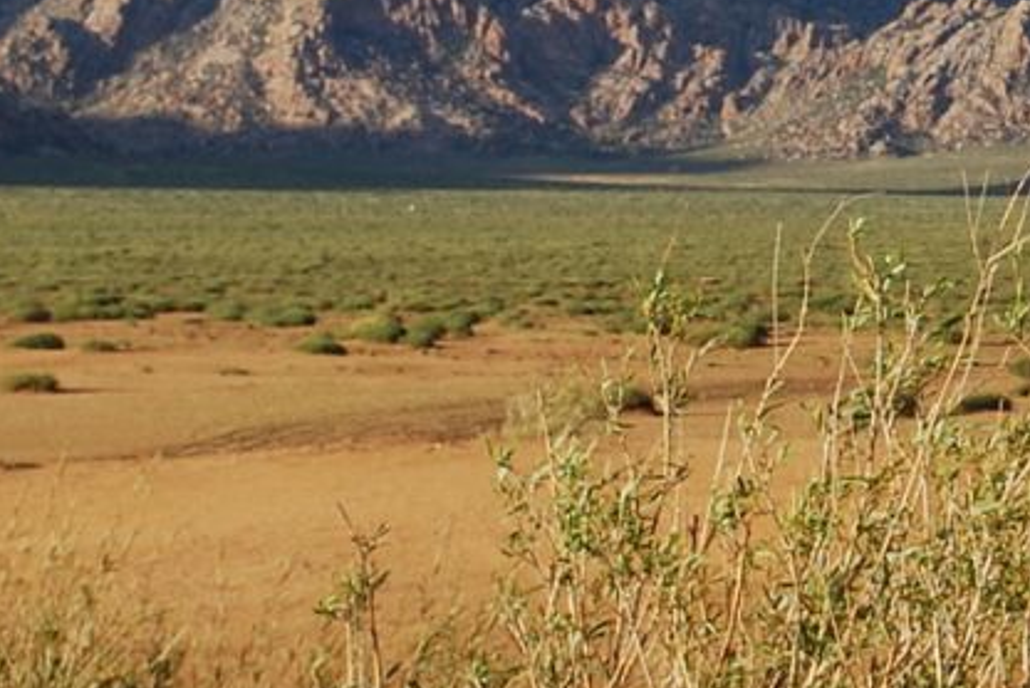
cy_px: -46
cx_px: 1599
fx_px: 7616
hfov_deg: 7.6
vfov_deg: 5.2
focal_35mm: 266
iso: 100
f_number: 9
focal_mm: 36
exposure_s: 1/100
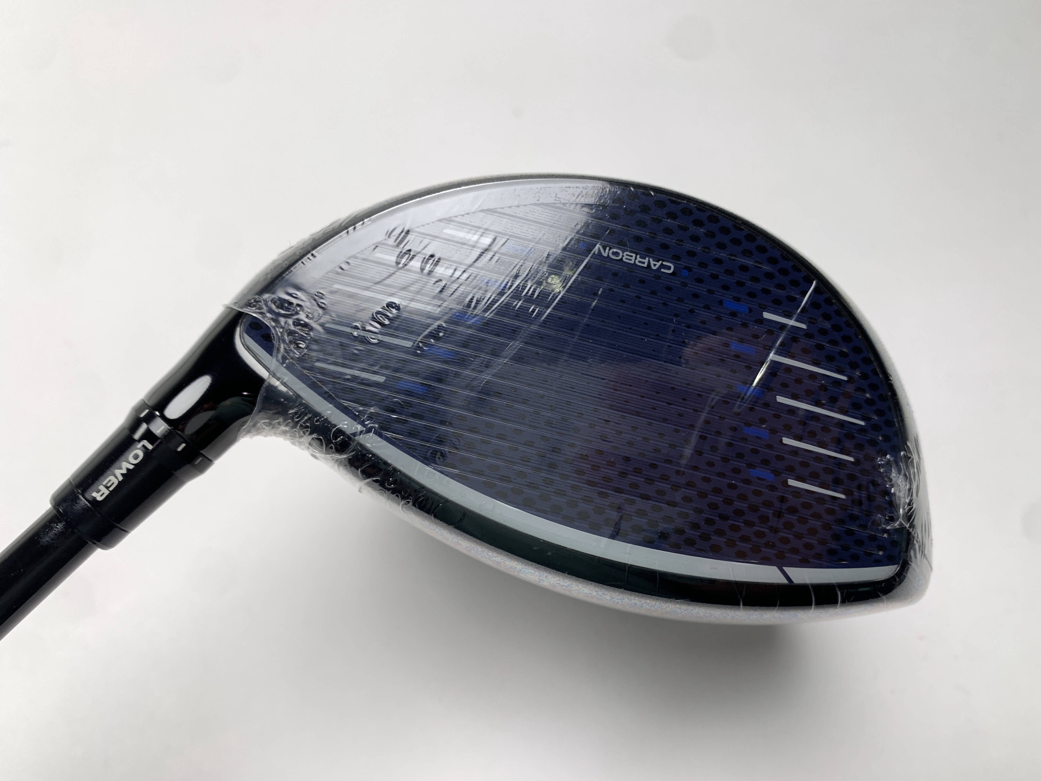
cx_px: 520
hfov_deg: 67.3
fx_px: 782
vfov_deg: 53.1
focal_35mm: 26
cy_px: 390
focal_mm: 4.25
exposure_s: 1/120
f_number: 1.8
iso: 25
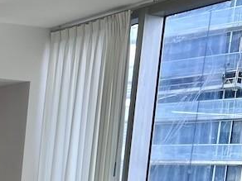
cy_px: 274
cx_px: -193
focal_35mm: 114
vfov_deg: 12.3
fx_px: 797
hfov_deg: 15.0
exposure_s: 1/155
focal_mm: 5.7
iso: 40
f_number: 1.5
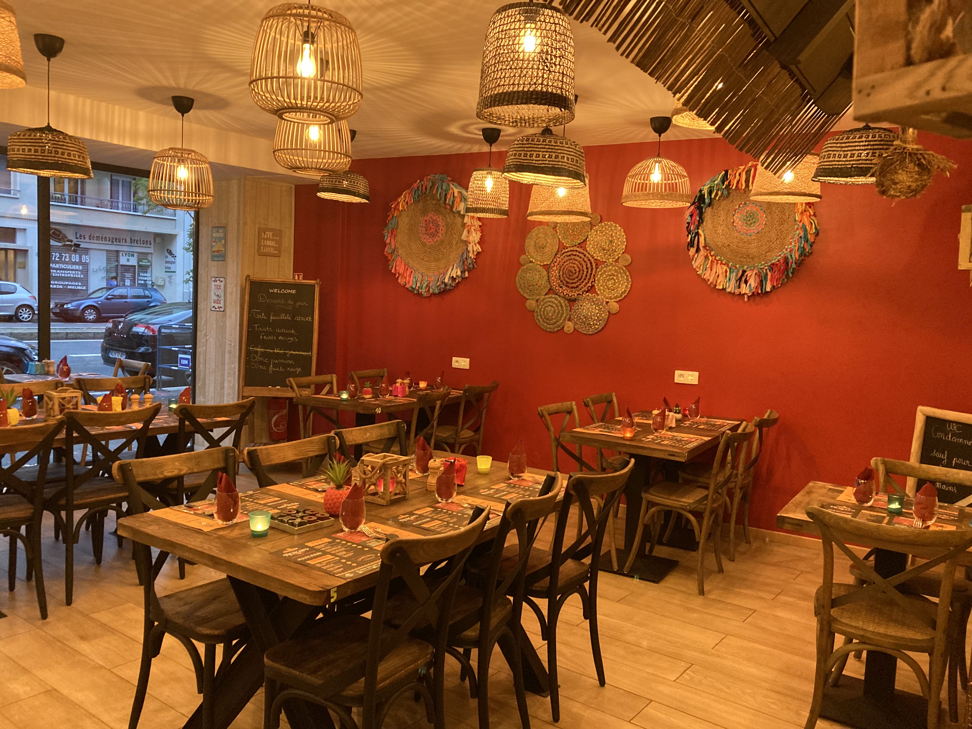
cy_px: 364
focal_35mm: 28
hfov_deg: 63.4
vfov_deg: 49.7
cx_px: 486
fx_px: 786
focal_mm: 3.99
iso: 400
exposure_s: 1/33
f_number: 1.8
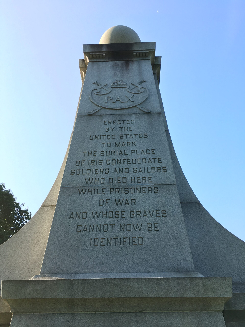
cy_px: 164
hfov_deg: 48.2
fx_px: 274
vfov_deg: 61.7
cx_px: 122
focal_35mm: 29
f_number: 2.2
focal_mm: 4.15
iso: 25
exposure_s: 1/323
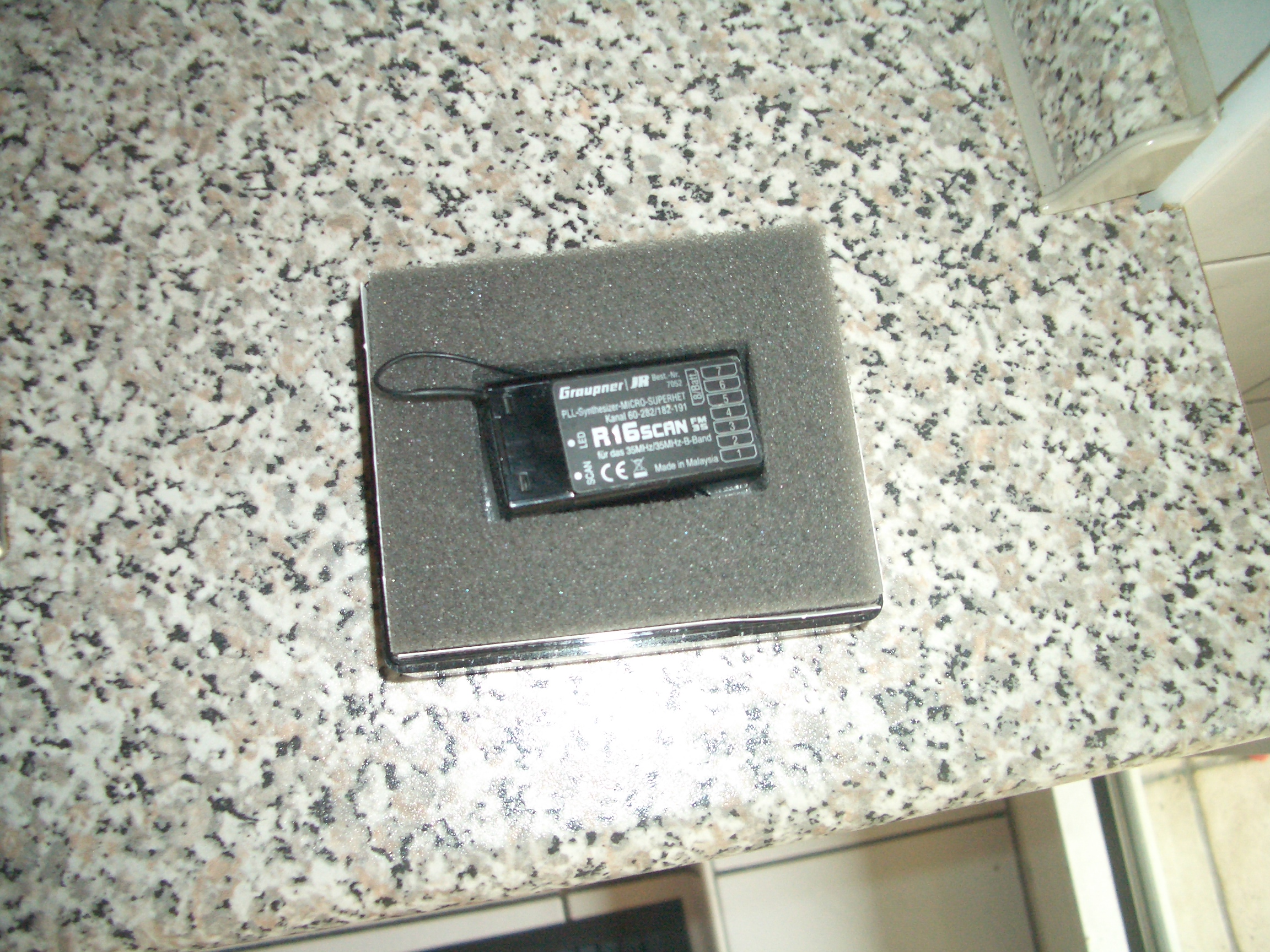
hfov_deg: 52.6
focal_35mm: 35
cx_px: 635
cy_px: 476
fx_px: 1284
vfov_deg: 40.7
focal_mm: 5.8
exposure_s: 1/60
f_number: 2.6
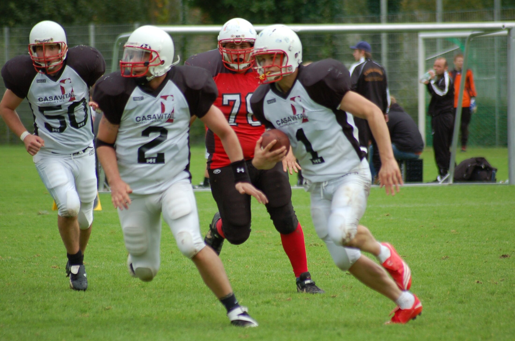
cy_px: 170
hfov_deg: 5.7
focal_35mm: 360
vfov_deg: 3.8
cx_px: 258
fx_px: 5140
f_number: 5.3
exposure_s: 1/500
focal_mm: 240
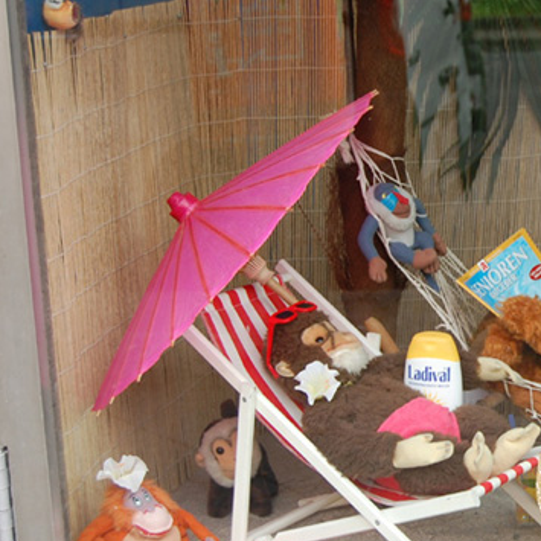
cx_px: 575
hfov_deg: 15.9
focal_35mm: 107
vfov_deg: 16.3
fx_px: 1892
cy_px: 286
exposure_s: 1/125
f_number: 5.6
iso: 280
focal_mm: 35
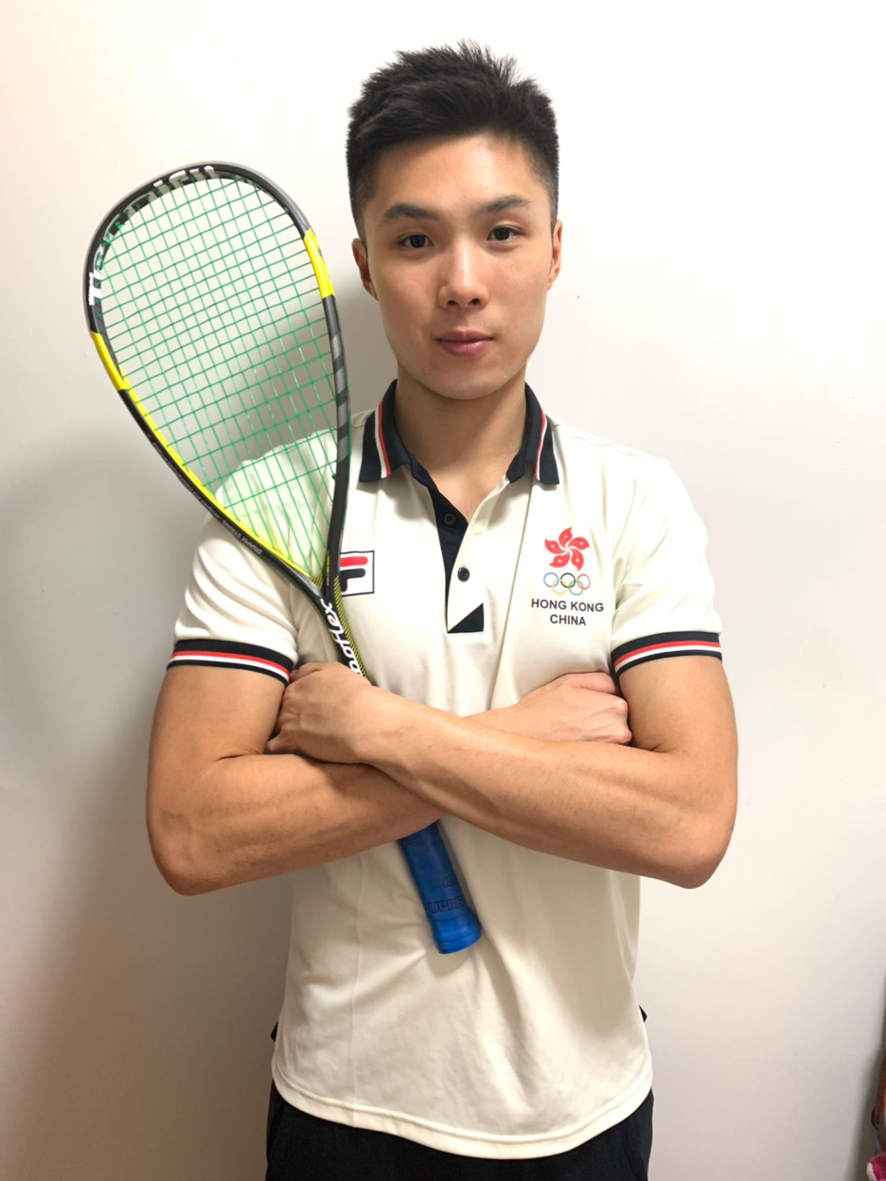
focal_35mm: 26
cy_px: 590
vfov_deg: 67.3
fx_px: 887
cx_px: 443
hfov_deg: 53.1
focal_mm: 4.25
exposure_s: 1/50
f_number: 1.8
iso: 250
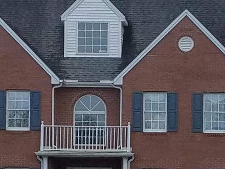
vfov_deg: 17.0
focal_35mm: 85
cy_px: 169
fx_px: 552
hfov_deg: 22.6
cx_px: 186
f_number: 1.7
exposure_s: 1/1744
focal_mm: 4.2
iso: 50
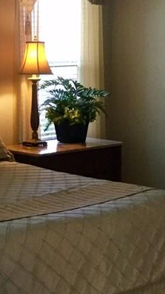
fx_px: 639
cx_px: -63
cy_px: 109
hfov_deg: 14.0
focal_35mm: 82
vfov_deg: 25.8
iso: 160
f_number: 2.4
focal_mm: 3.3
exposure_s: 1/30
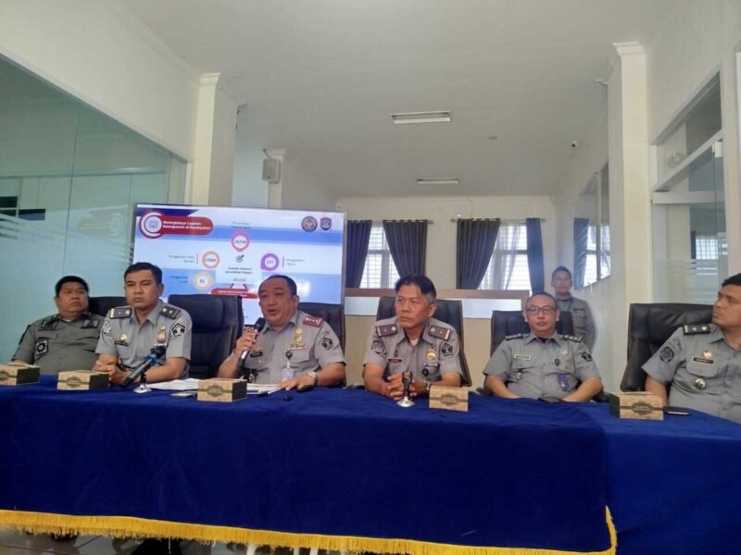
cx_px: 370
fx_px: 514
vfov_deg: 56.8
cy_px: 278
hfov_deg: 71.6
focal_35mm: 24
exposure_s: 1/33
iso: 125
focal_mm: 5.31
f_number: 1.7
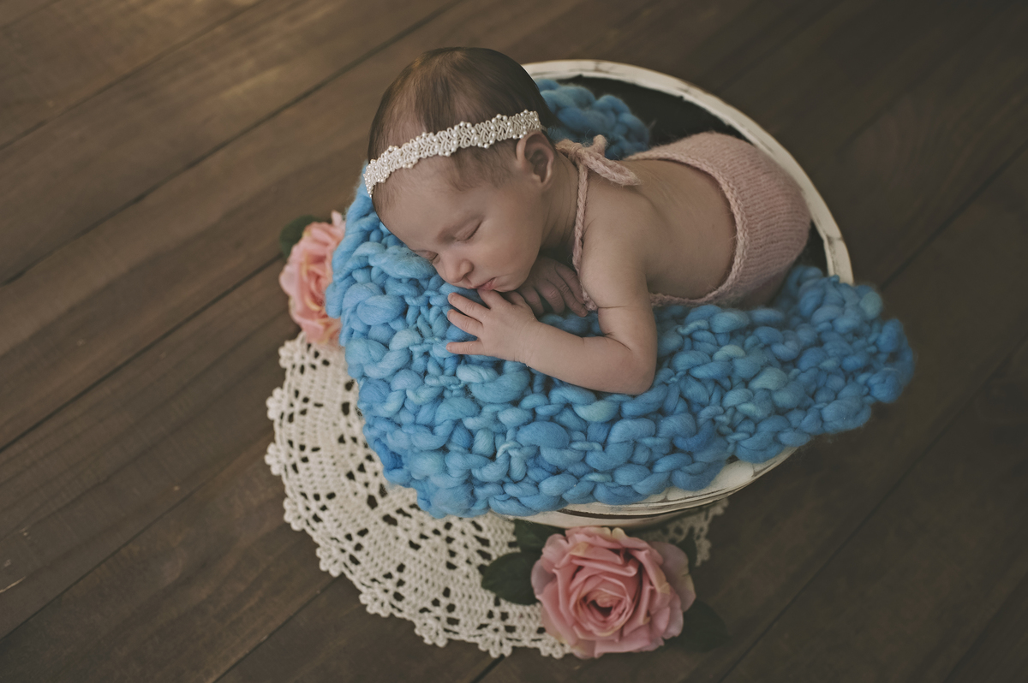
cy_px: 342
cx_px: 514
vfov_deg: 37.8
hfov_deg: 54.5
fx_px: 999
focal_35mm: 35
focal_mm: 35
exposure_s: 1/250
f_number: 3.2
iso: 250
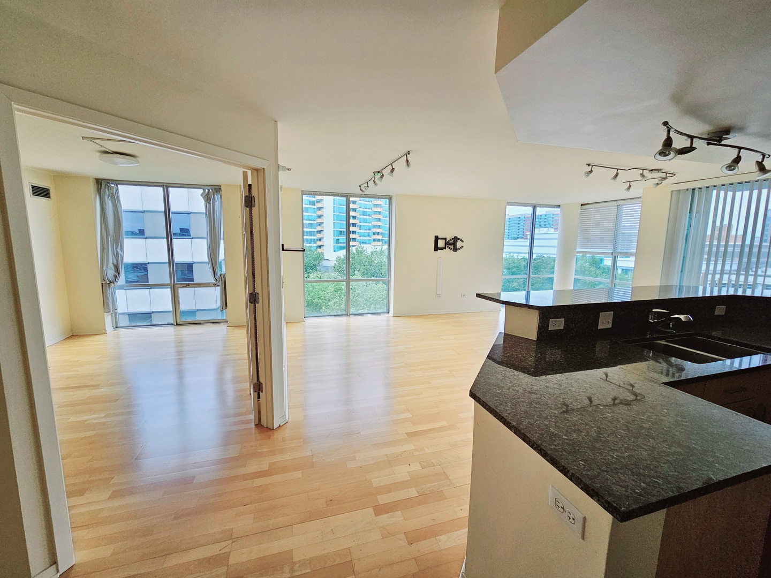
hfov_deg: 106.2
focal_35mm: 13
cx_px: 386
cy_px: 289
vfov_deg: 89.9
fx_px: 290
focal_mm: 2.2
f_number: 2.2
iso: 80
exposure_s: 1/227
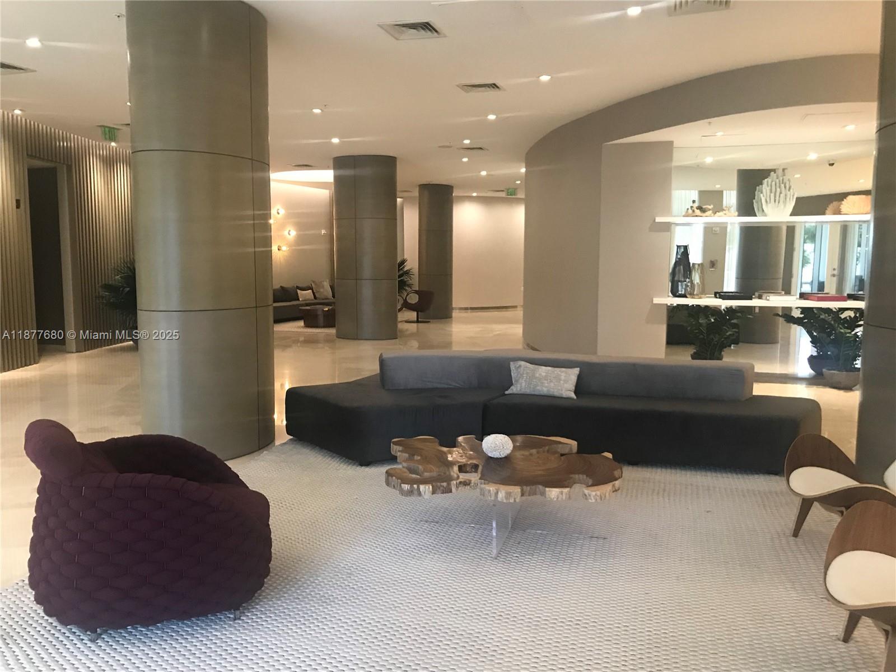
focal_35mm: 28
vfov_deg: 49.7
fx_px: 725
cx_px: 448
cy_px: 336
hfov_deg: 63.4
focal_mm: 3.99
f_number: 1.8
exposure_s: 1/15
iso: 64
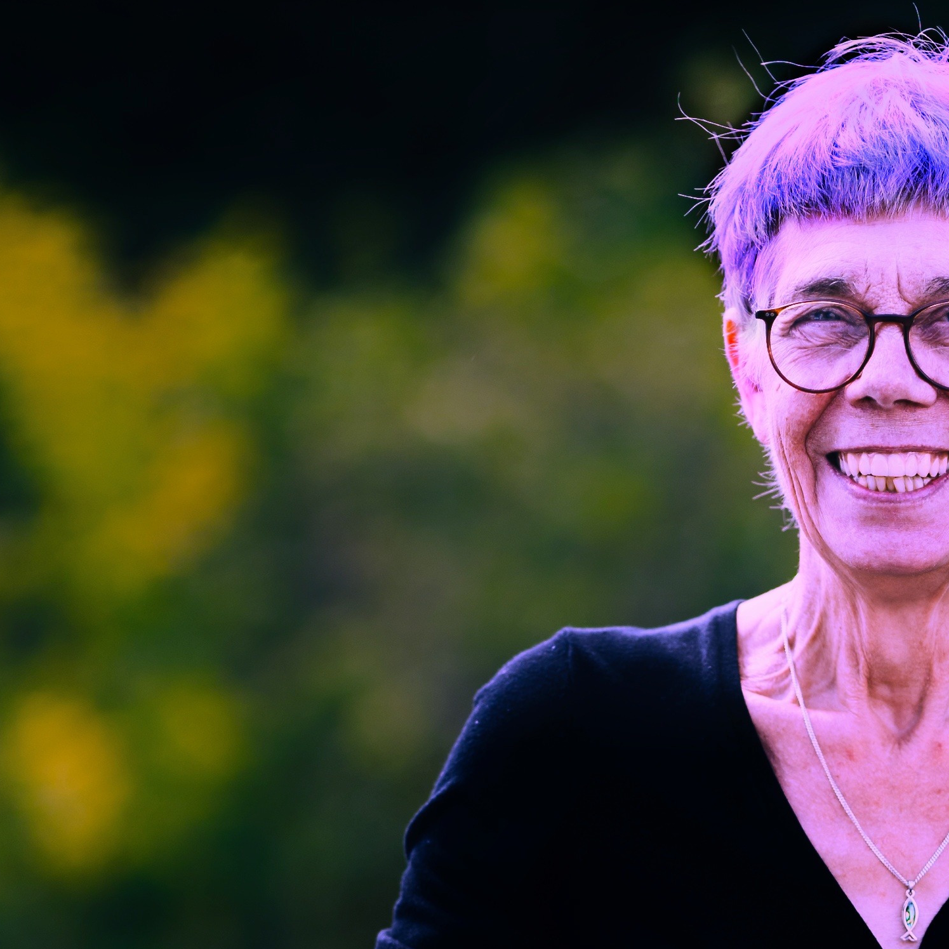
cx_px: 742
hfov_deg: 6.0
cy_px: 905
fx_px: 8995
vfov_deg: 6.0
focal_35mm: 290
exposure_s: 1/800
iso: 50
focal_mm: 85
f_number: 1.4
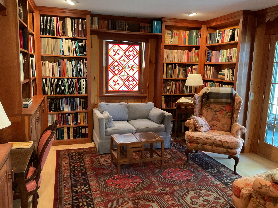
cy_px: 104
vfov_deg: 48.2
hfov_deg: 61.7
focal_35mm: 29
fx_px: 233
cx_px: 139
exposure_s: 1/30
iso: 320
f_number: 1.8
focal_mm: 3
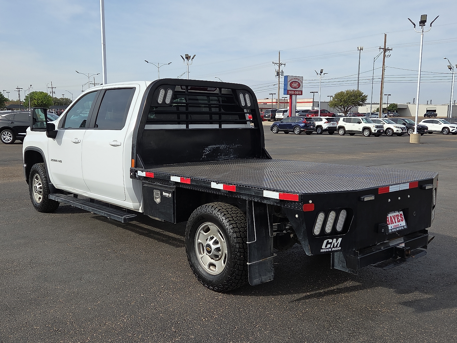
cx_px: 228
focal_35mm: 34
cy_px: 172
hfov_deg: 54.0
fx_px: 449
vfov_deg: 41.8
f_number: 1.8
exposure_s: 1/5000
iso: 77
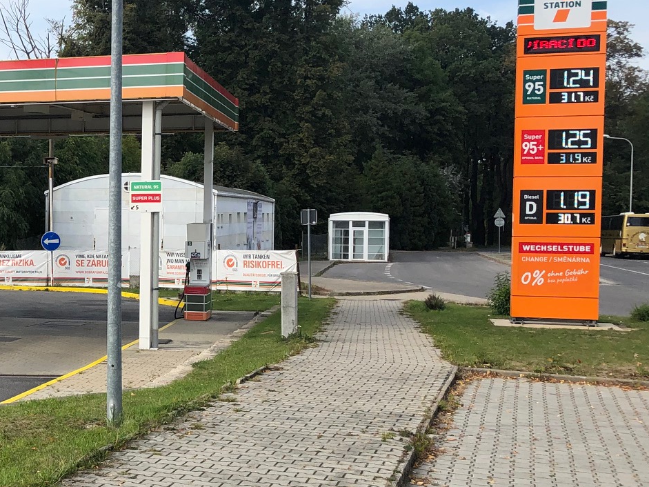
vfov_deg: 24.4
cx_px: -27
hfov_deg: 29.6
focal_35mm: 60
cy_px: 266
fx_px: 1125
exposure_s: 1/1517
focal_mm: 3.99
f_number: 1.8
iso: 20
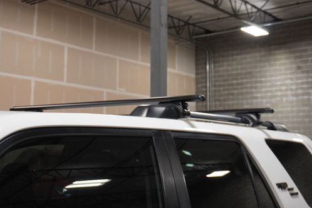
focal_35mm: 54
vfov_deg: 25.0
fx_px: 468
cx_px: 141
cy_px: 76
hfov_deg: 36.8
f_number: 4.5
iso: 2000
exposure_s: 1/160
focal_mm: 28
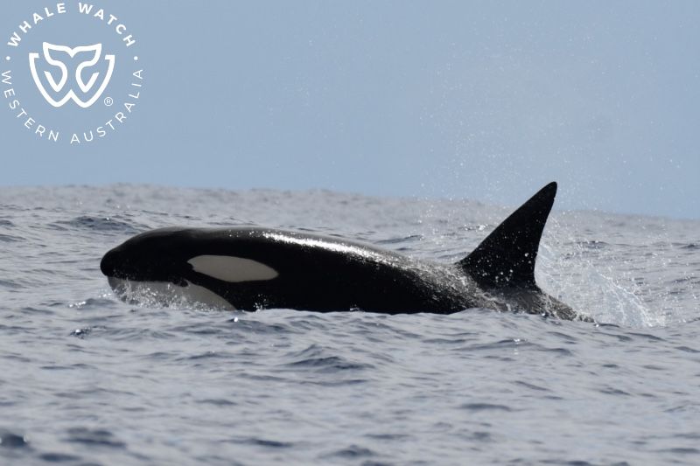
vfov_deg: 3.1
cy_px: 233
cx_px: 350
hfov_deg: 4.6
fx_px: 8748
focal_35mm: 450
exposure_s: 1/2000
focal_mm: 300
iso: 220
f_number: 8
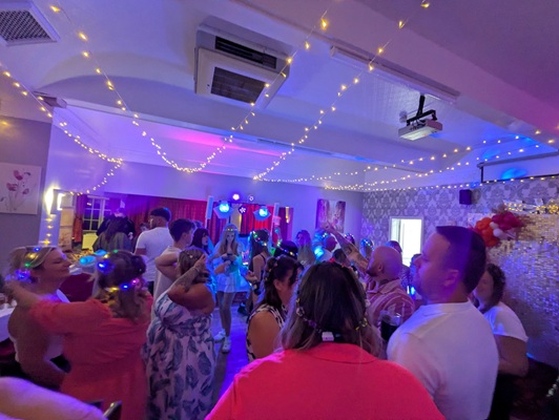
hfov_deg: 102.0
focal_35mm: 14
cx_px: 280
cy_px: 210
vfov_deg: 85.8
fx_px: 226
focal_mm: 1.83
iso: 321
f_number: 2.2
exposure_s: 1/25
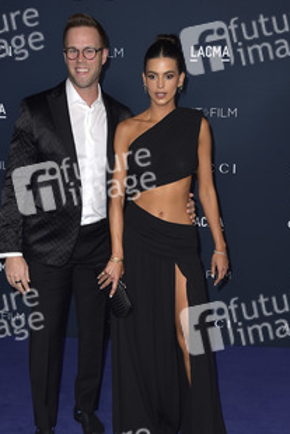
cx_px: 125
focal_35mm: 62
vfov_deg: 32.3
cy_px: 252
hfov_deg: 21.9
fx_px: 748
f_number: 6.3
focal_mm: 48
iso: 500
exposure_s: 1/250
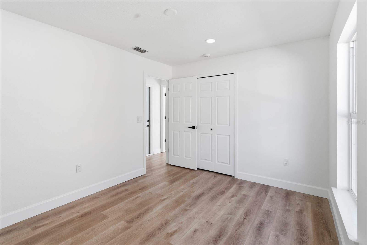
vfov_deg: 73.8
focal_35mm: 16
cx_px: 184
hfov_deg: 96.7
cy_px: 122
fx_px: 163
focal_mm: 16
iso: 100
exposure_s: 1/30
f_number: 8
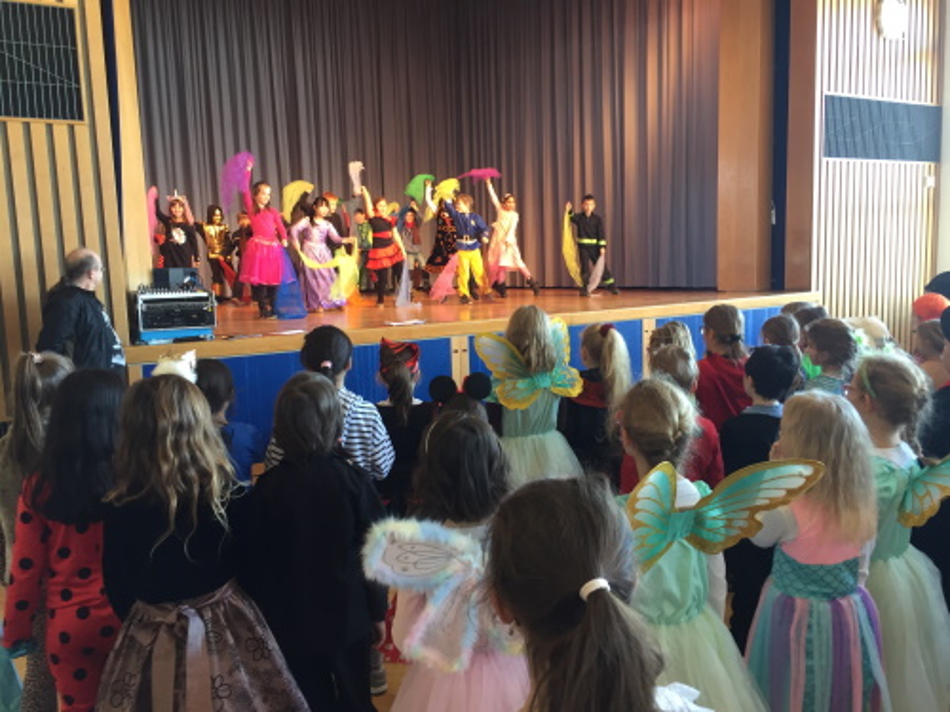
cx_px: 475
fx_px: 796
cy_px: 356
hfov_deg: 61.7
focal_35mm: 29
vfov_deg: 48.2
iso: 80
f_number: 2.2
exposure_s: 1/33
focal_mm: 4.15
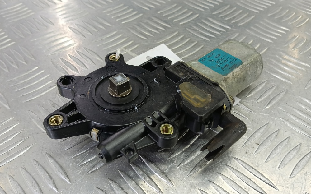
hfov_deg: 72.6
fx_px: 212
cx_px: 155
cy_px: 95
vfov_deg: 49.3
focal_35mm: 25
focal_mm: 4.11
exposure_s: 1/50
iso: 170
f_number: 1.6
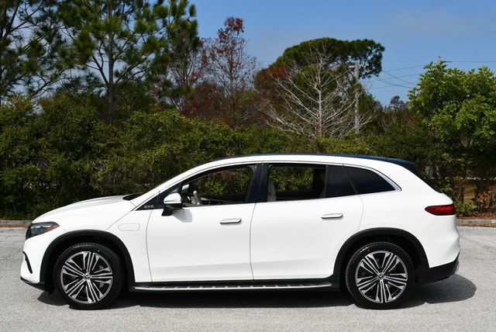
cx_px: 248
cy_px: 166
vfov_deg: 26.0
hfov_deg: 38.2
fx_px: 717
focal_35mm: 52
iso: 100
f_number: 10
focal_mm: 26
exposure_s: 1/400
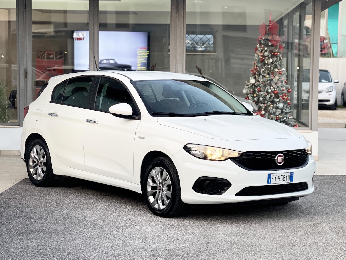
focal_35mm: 64
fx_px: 640
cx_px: 173
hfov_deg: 30.3
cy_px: 130
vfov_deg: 22.9
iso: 160
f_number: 2.2
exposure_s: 1/121
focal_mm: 7.5
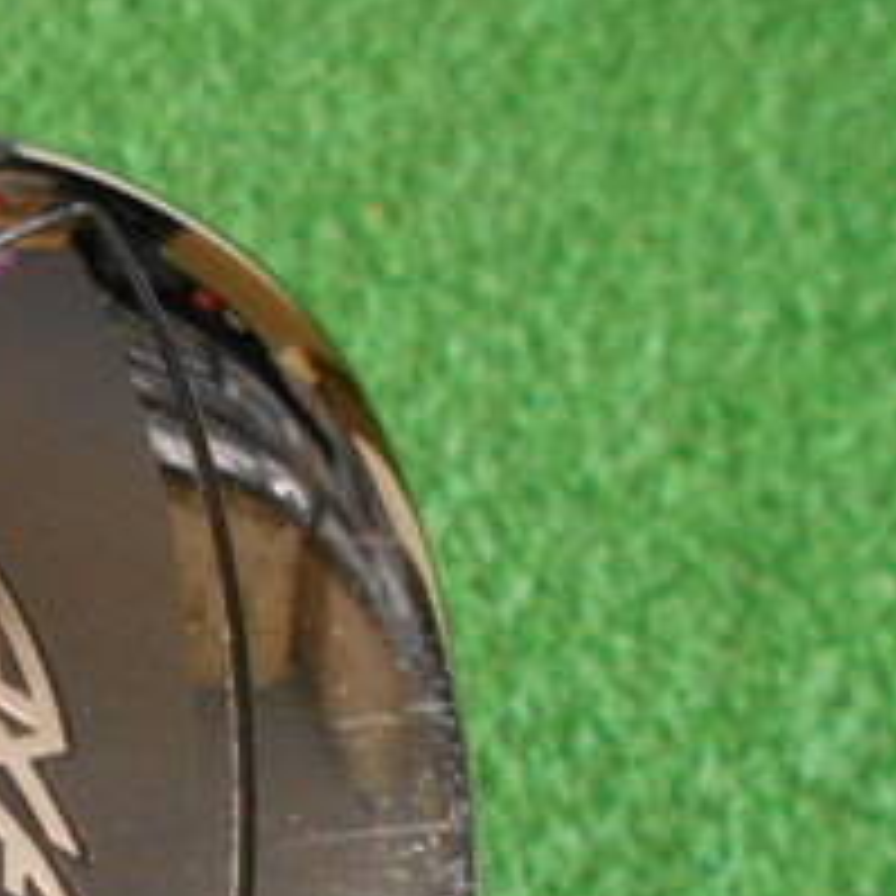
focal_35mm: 74
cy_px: 1067
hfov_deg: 19.9
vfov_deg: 21.7
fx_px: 2167
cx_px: -482
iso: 400
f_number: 3.2
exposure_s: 1/30
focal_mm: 4.6
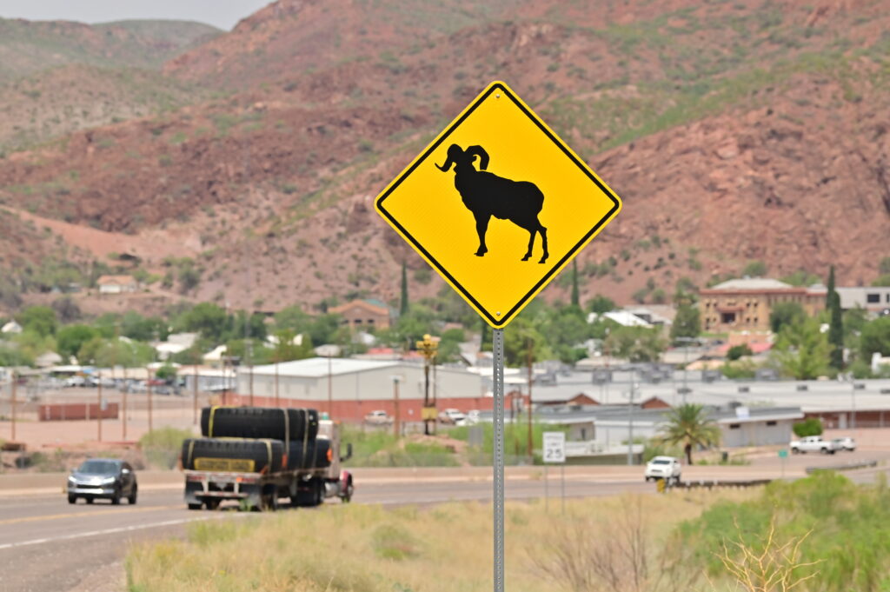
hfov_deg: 15.8
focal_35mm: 130
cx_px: 445
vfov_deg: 10.5
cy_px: 296
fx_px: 3211
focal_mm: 130
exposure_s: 1/8000
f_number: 6.3
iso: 800
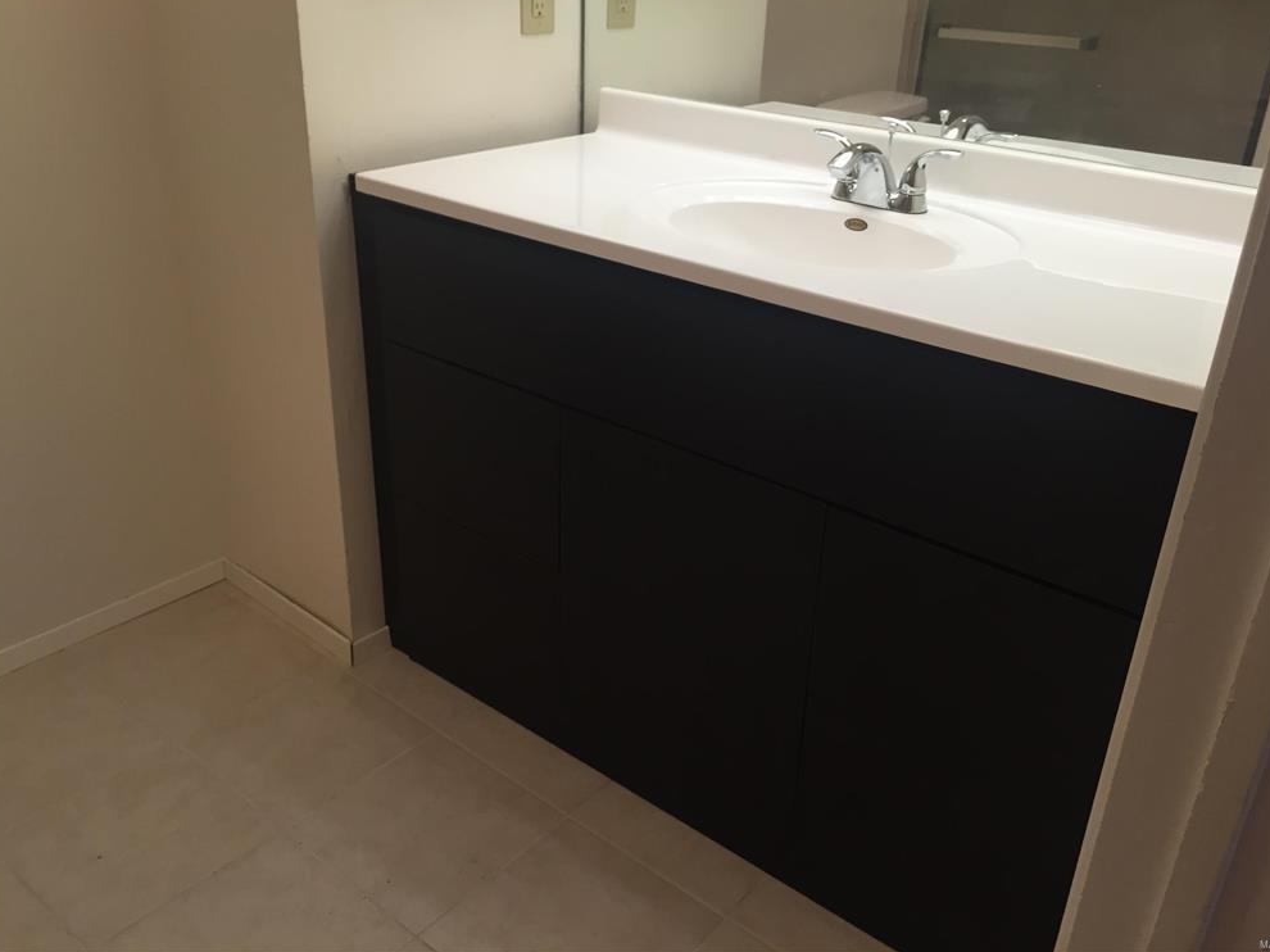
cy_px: 461
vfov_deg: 46.8
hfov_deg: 60.0
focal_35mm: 30
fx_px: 1100
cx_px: 641
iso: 32
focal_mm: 4.15
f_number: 2.2
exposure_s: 1/30
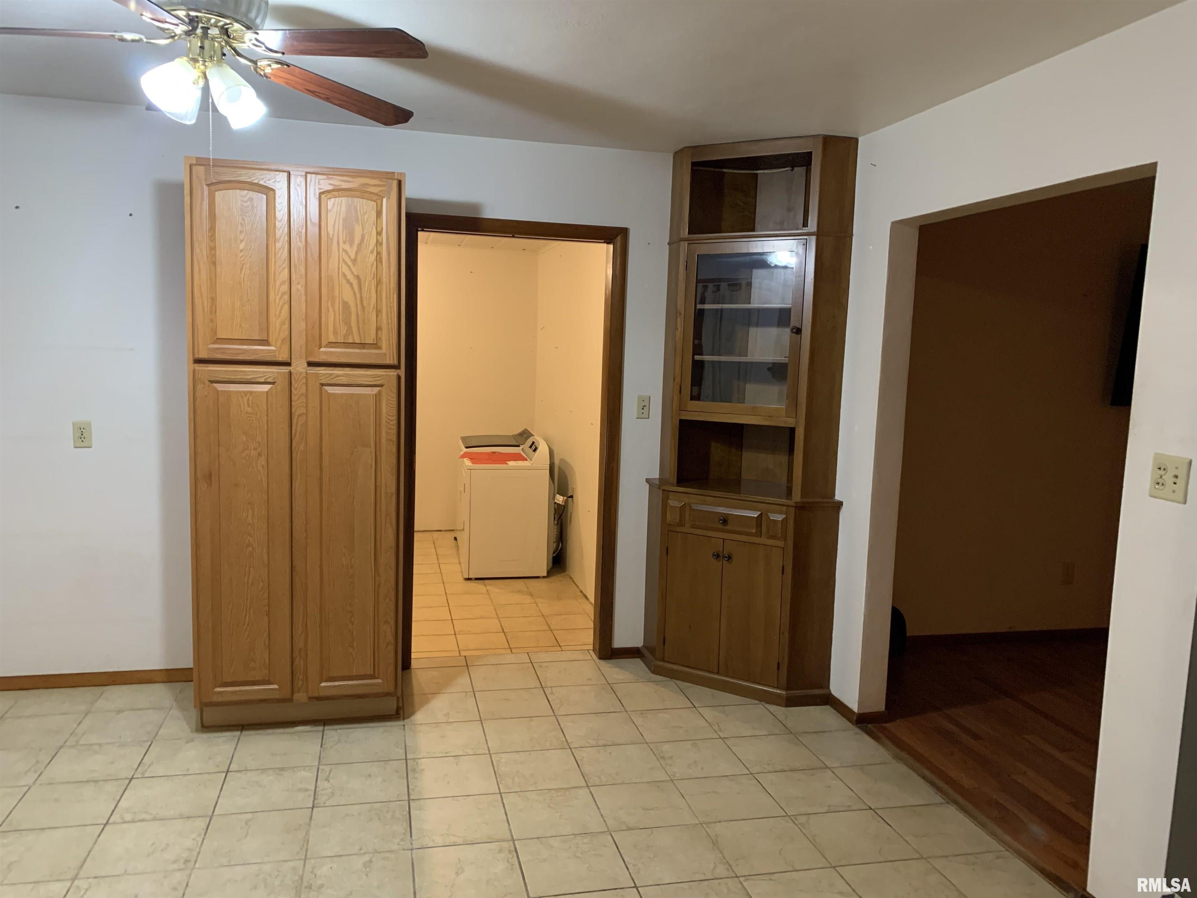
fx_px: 899
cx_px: 598
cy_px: 449
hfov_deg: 67.3
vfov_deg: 53.1
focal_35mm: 26
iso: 320
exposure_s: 1/40
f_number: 1.8
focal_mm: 4.25
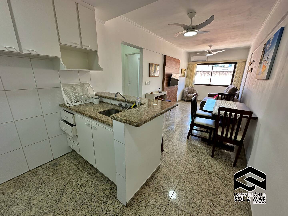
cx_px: 144
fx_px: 116
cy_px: 108
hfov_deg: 102.1
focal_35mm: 14
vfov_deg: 85.7
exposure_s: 1/99
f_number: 2.2
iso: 50
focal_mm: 2.22
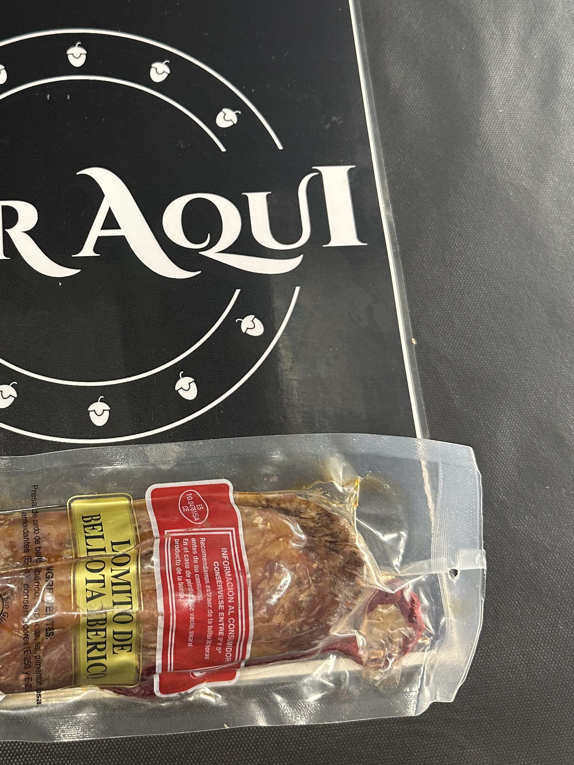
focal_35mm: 39
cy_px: 319
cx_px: 115
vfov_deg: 47.7
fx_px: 862
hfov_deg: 35.6
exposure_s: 1/50
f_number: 1.78
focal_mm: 6.86
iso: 160
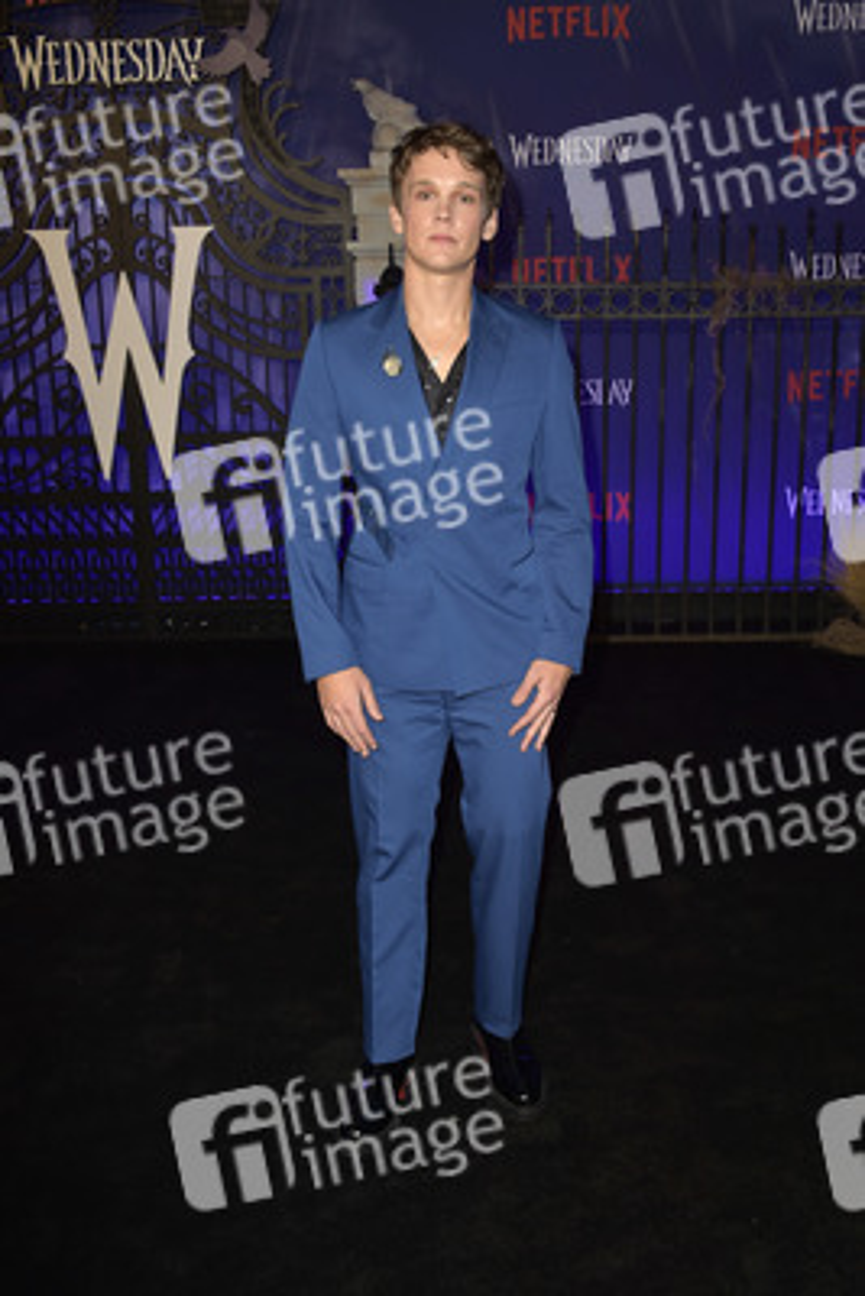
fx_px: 1224
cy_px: 648
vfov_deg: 55.8
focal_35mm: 34
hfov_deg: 38.9
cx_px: 432
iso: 640
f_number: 6.3
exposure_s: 1/250
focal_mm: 34
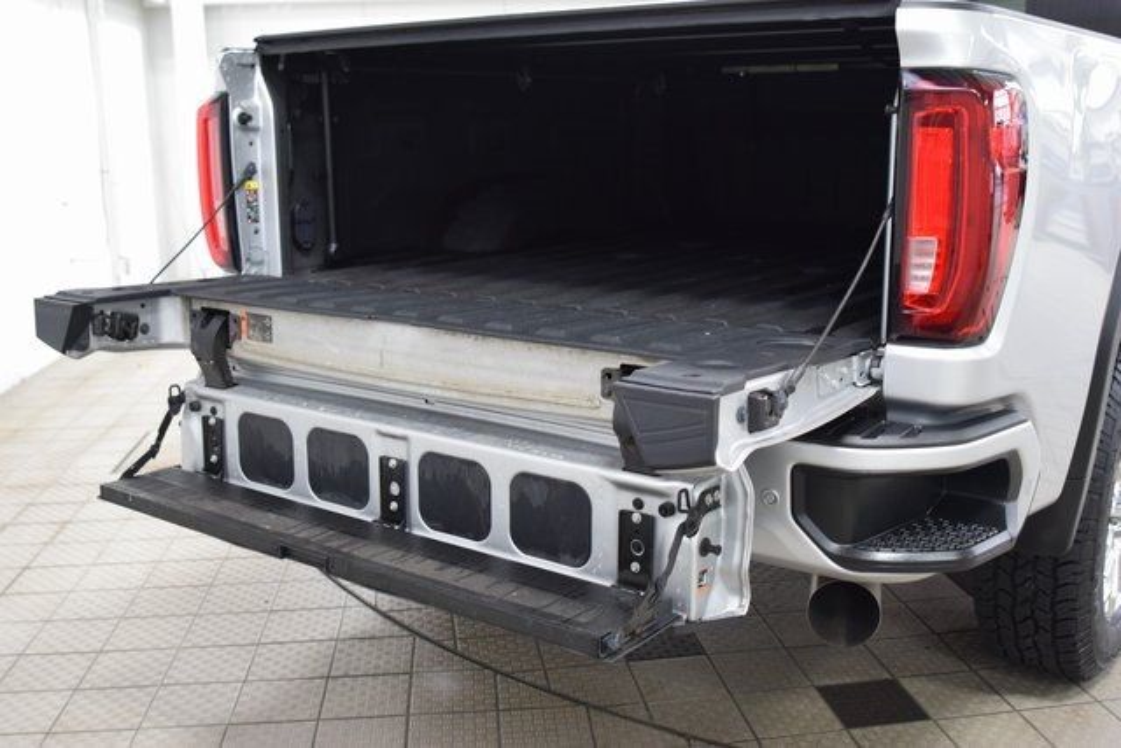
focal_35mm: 36
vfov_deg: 36.9
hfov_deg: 53.1
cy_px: 374
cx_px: 560
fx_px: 1121
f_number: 3.2
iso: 1600
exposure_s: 1/60
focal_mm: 24
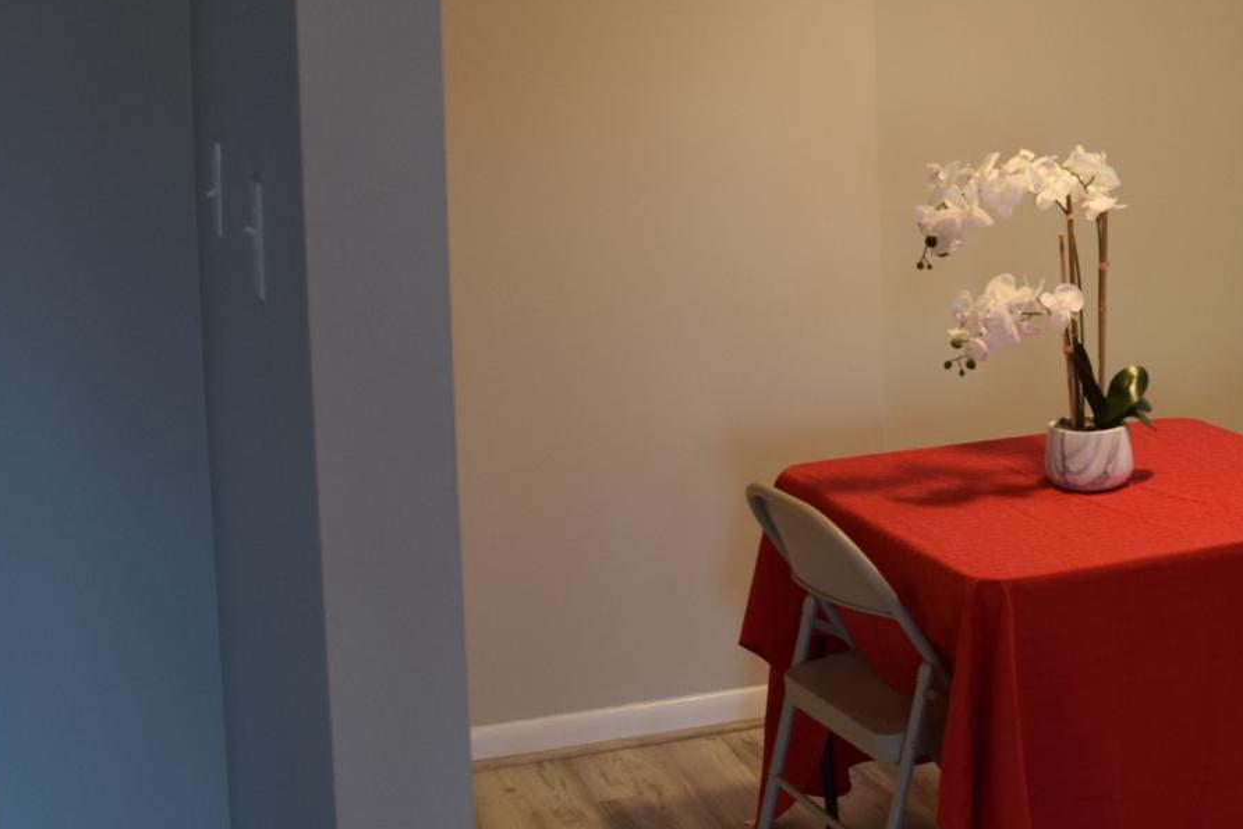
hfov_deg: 30.8
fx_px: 2141
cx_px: 1145
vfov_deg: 21.5
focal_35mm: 62
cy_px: 108
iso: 400
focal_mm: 18
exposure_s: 1/60
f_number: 4
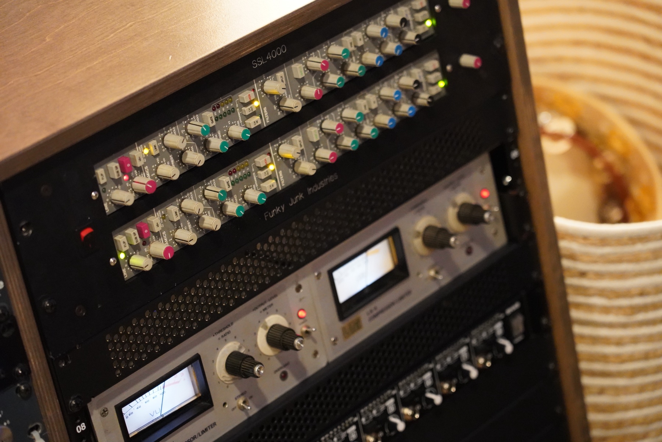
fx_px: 1931
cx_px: 331
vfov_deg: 13.0
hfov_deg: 19.5
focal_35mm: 105
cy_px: 221
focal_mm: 105
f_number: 4
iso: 12800
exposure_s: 1/30
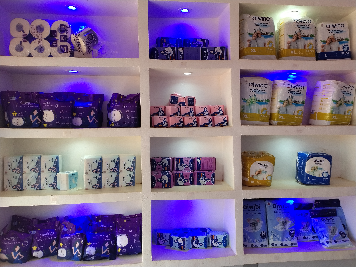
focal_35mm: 25
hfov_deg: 69.4
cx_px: 178
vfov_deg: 54.9
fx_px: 257
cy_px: 134
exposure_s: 1/208
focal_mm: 4.71
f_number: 1.7
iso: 143
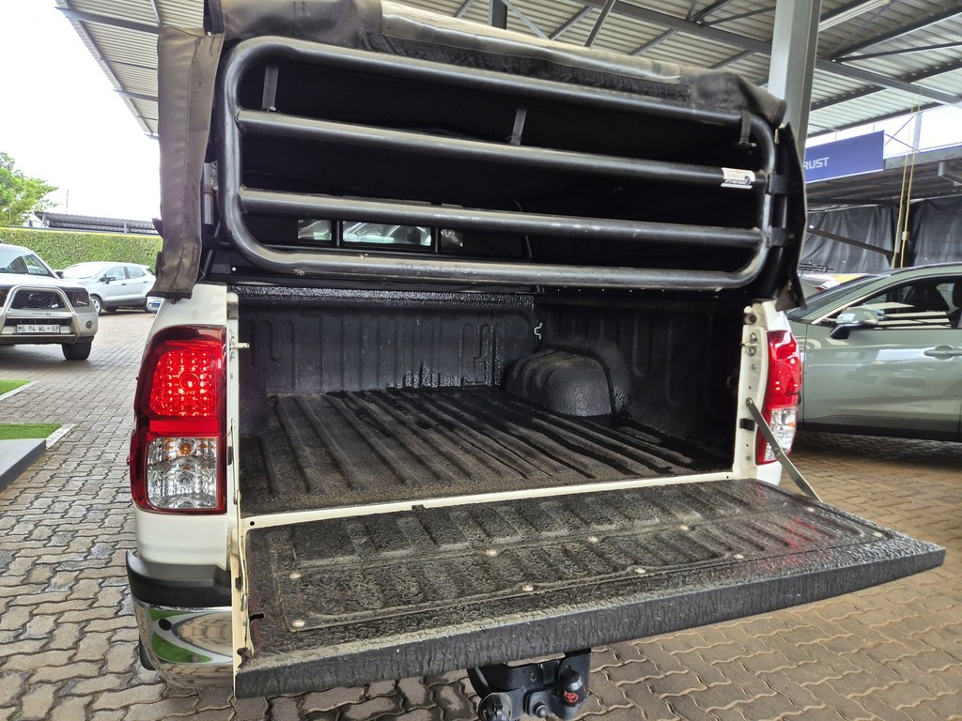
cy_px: 360
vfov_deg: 58.9
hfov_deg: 73.9
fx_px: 639
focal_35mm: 23
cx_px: 481
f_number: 1.8
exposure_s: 1/180
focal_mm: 5.4
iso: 100
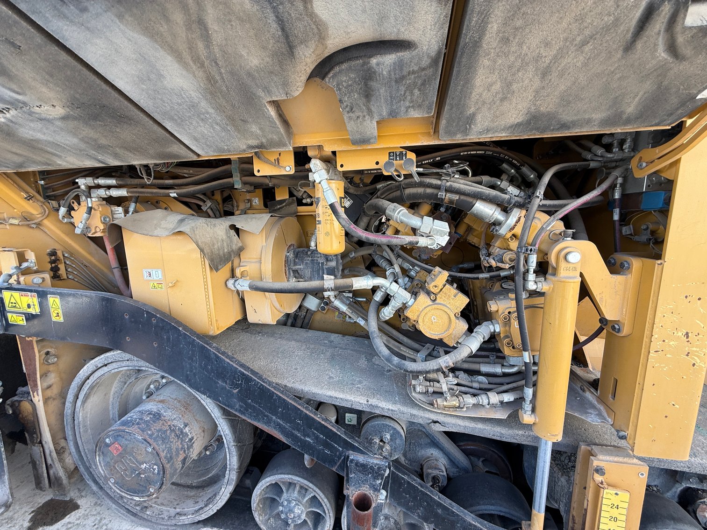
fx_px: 286
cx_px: 354
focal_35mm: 14
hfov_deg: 102.1
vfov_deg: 85.7
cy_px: 265
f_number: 2.2
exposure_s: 1/99
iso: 50
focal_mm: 2.22
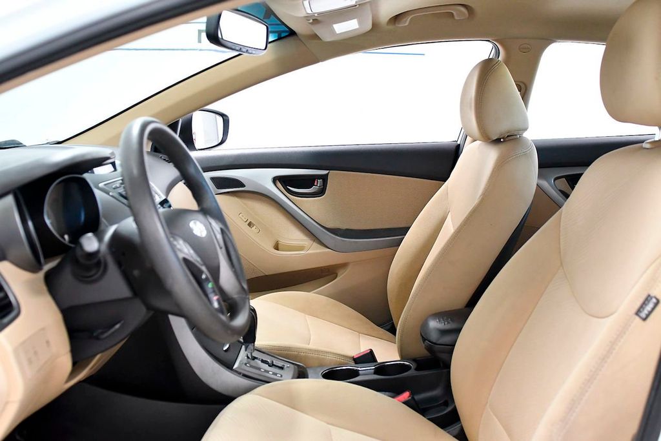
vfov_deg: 36.9
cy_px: 220
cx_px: 330
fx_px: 661
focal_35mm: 36
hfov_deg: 53.1
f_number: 3.5
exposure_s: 1/320
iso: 2500
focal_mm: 24
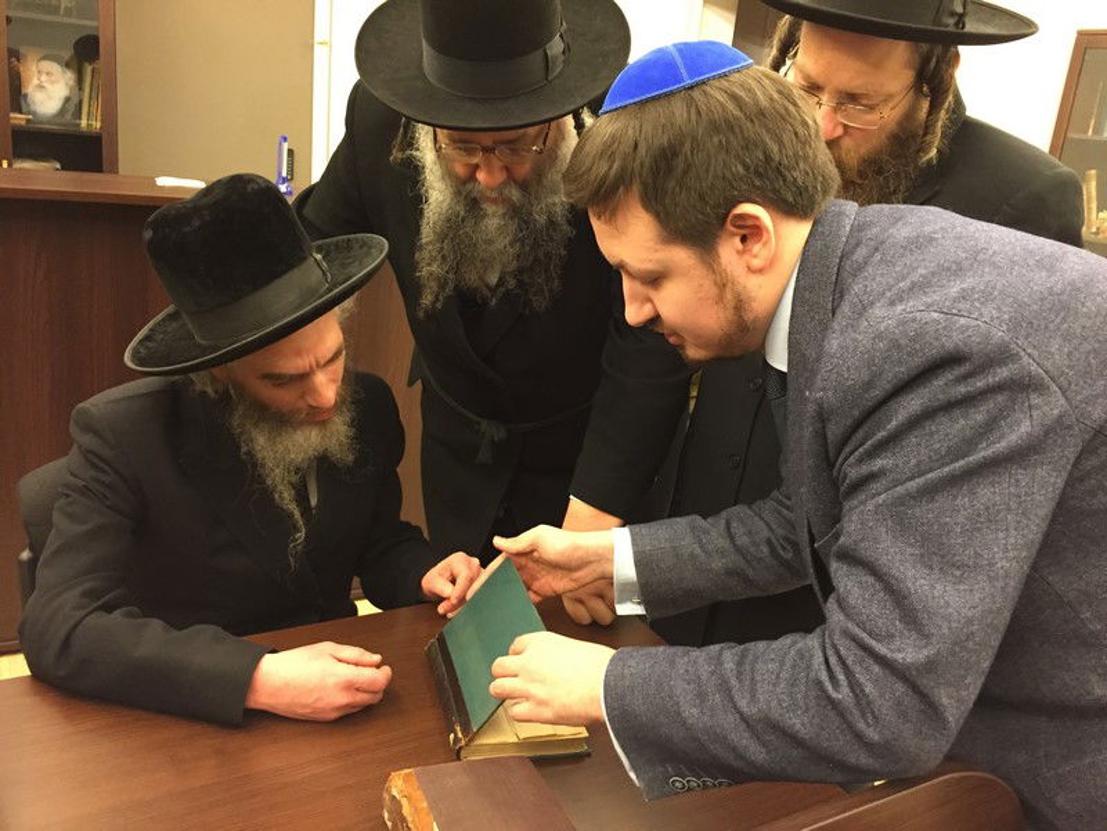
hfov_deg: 61.7
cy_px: 416
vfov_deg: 48.2
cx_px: 554
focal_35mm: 29
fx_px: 927
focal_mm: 4.15
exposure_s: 1/30
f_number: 2.2
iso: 250
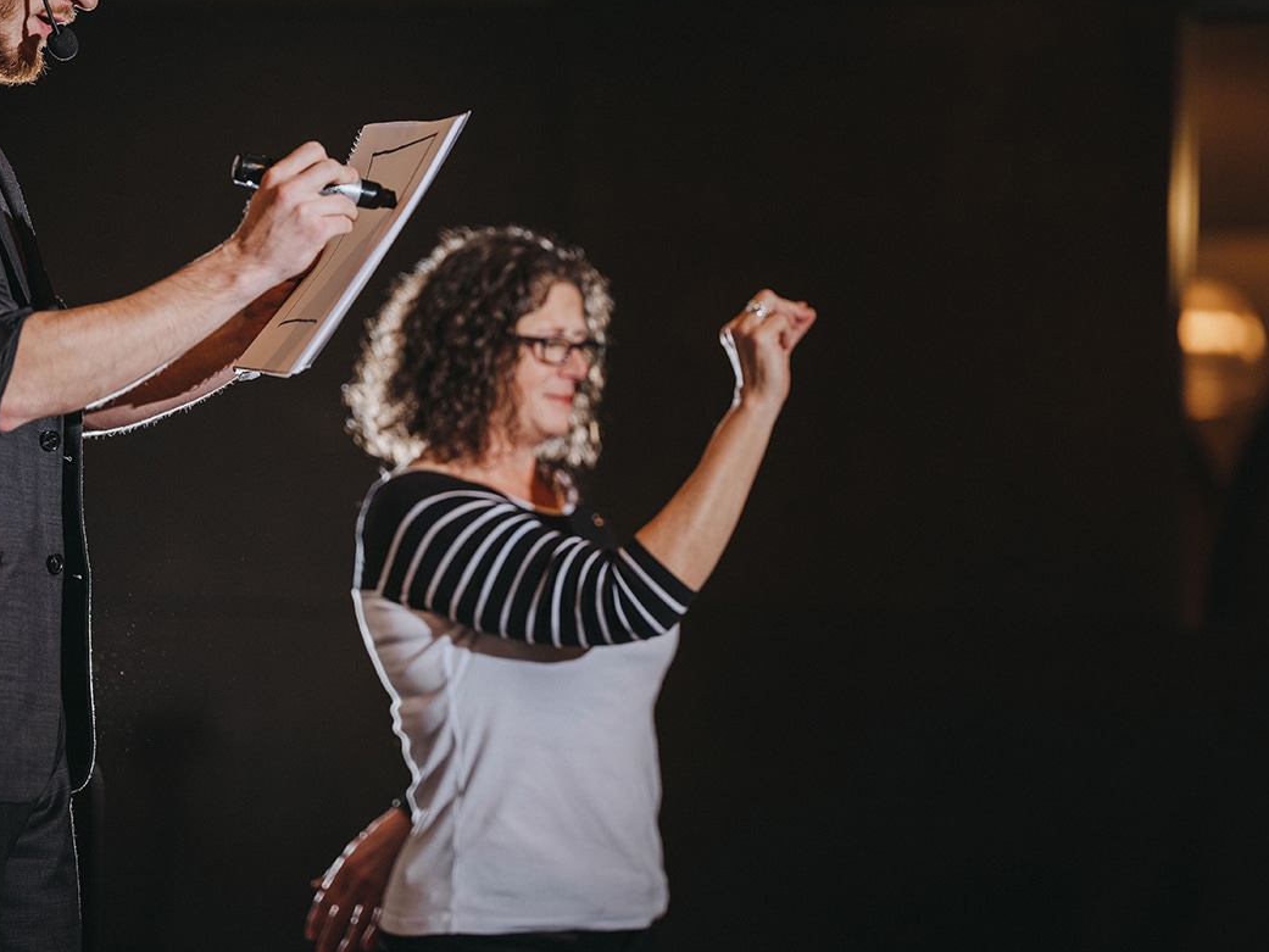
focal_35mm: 117
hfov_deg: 16.8
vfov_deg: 12.7
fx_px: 4290
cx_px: 530
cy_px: 355
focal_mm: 110
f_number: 2
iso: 800
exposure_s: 1/125
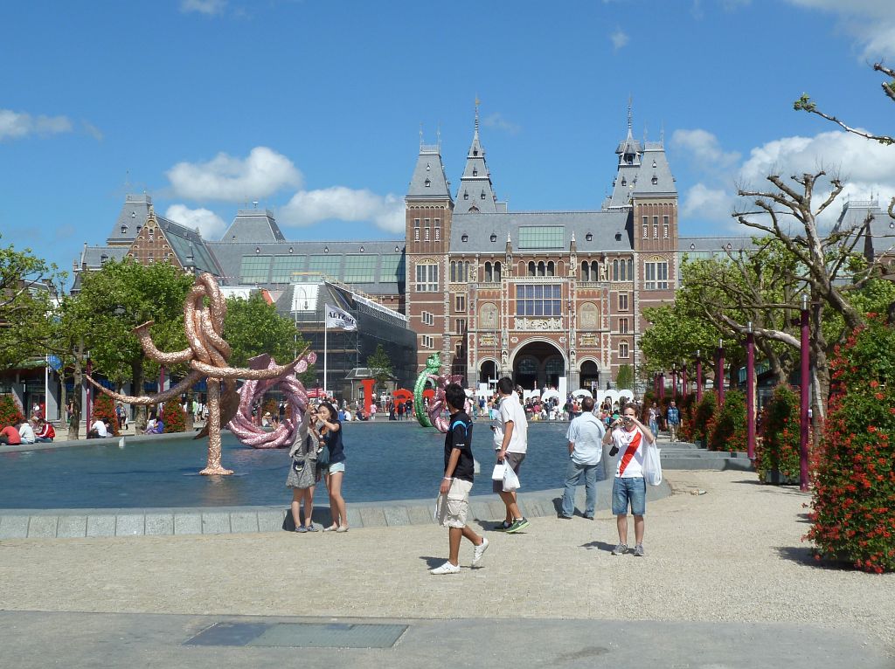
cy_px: 334
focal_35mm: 52
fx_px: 1343
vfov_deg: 28.0
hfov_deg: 36.9
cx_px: 448
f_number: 5
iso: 80
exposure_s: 1/500
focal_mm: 8.5
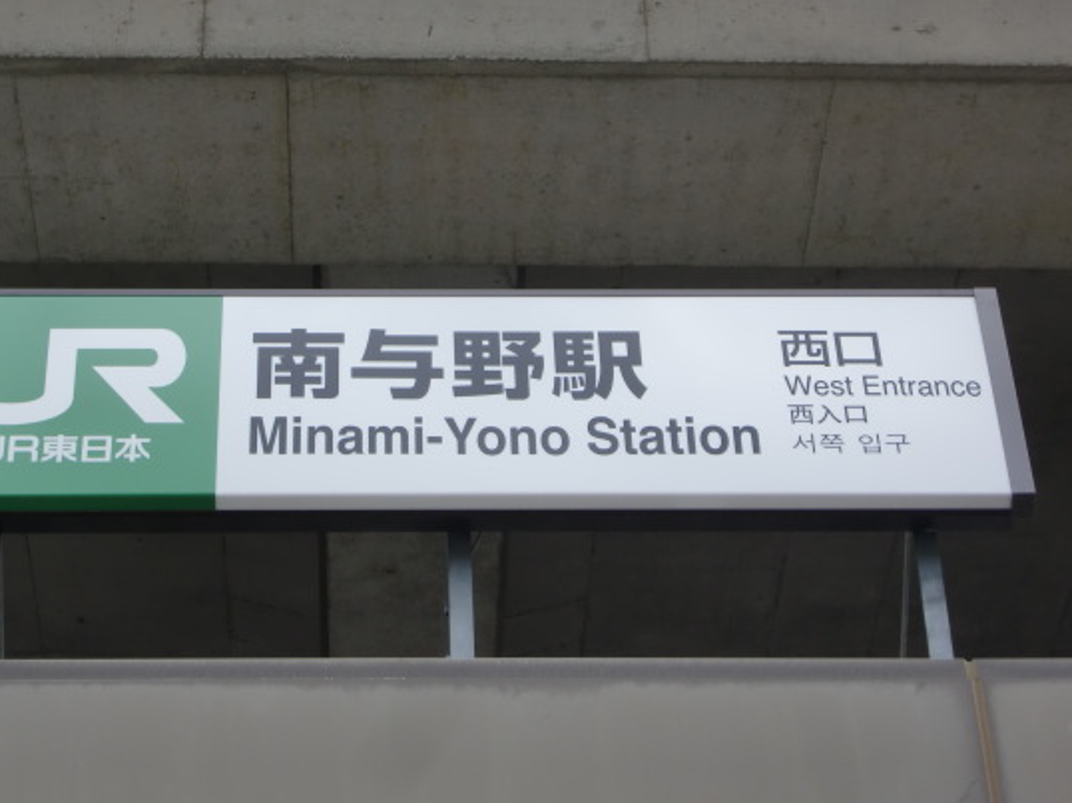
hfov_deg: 20.9
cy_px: 345
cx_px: 450
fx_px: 2910
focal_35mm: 94
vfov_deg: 15.7
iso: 64
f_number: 4.6
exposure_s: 1/125
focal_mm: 13.9
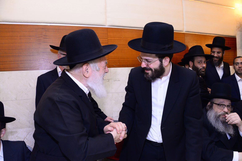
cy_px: 80
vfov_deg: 46.4
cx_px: 121
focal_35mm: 28
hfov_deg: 65.5
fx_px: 188
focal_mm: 28
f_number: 5.6
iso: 1600
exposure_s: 1/125
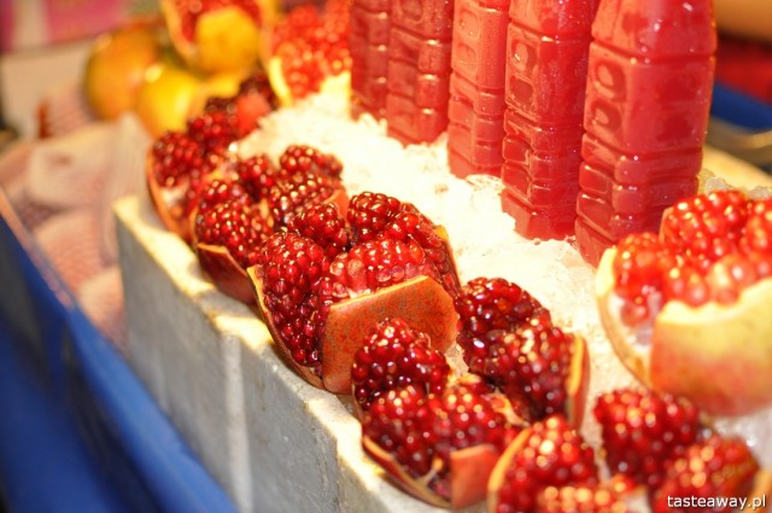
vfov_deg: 25.7
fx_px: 1124
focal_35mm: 52
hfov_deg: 37.9
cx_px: 386
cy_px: 256
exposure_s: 1/100
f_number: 2.8
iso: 800
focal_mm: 35
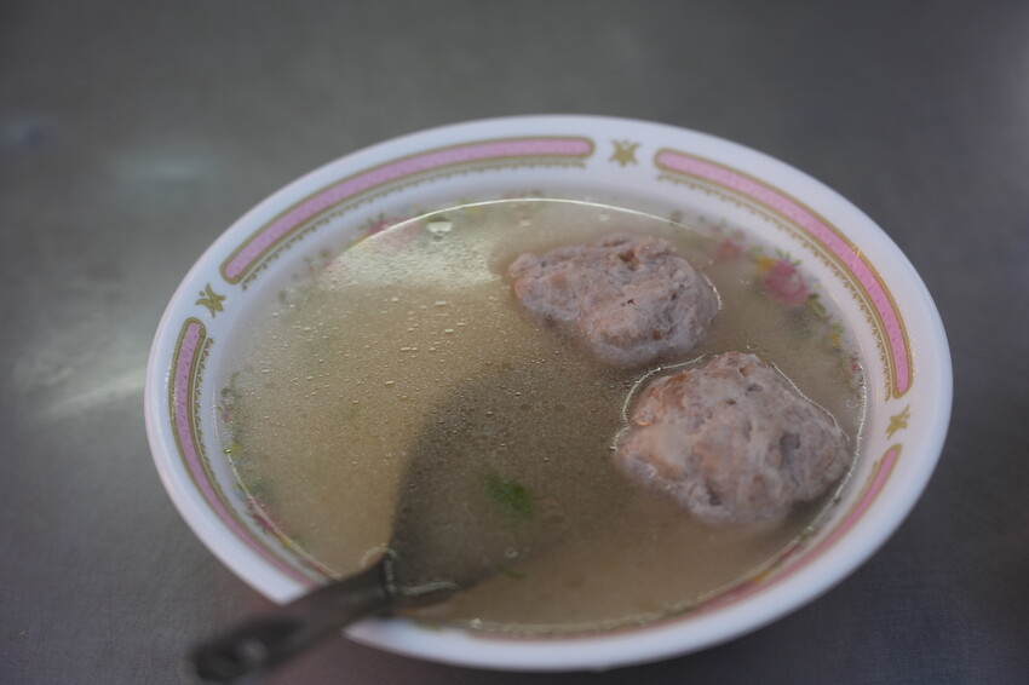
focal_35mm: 62
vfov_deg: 21.9
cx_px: 514
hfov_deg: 32.4
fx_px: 1771
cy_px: 342
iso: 640
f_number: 5
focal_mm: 62
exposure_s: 1/80
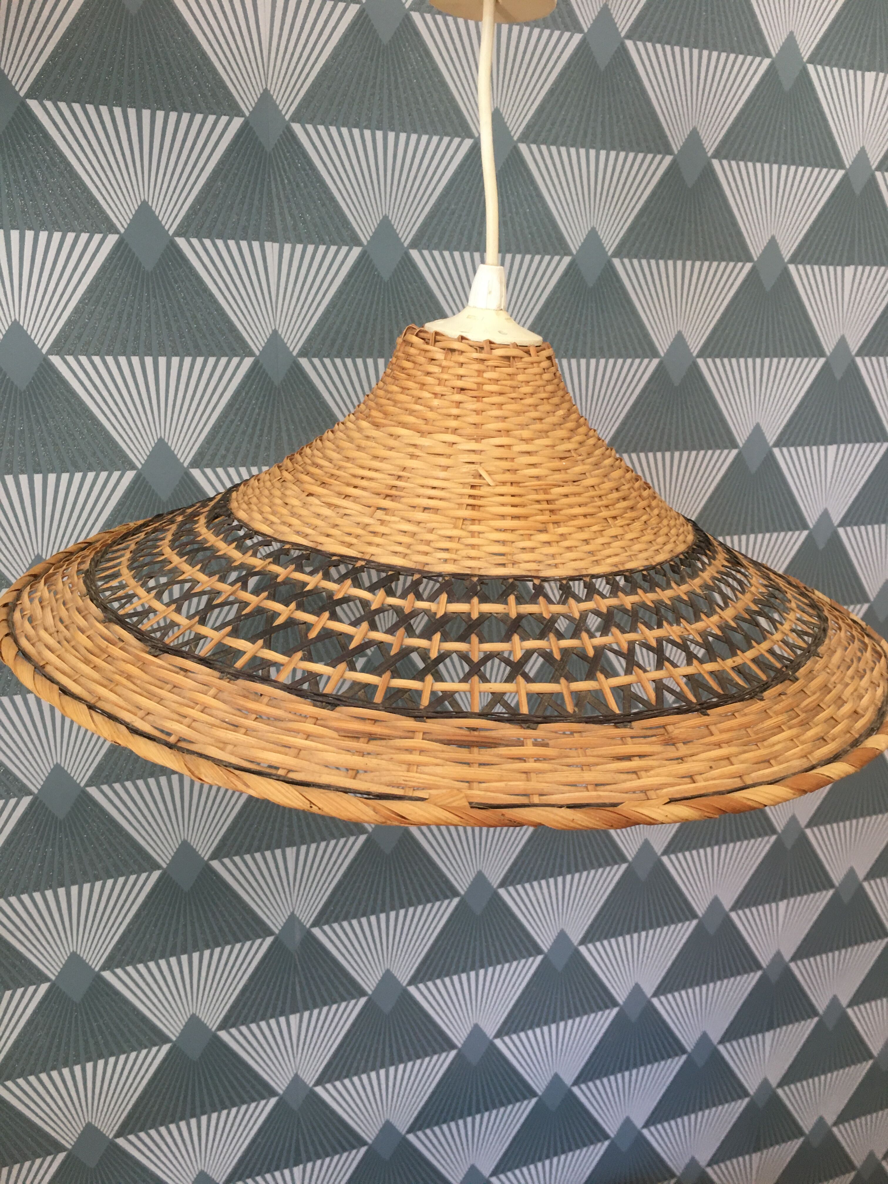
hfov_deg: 48.2
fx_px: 992
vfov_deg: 61.7
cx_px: 444
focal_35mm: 29
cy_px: 592
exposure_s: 1/33
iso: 125
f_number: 2.2
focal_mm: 4.15
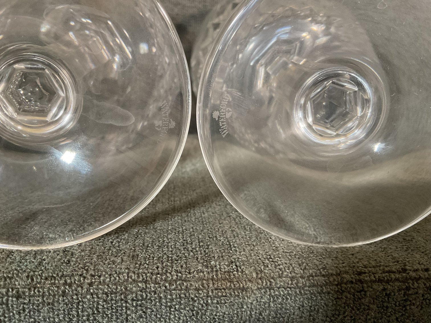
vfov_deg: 48.2
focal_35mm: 29
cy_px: 162
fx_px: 361
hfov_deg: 61.7
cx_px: 216
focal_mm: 3
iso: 200
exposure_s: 1/60
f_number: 1.8
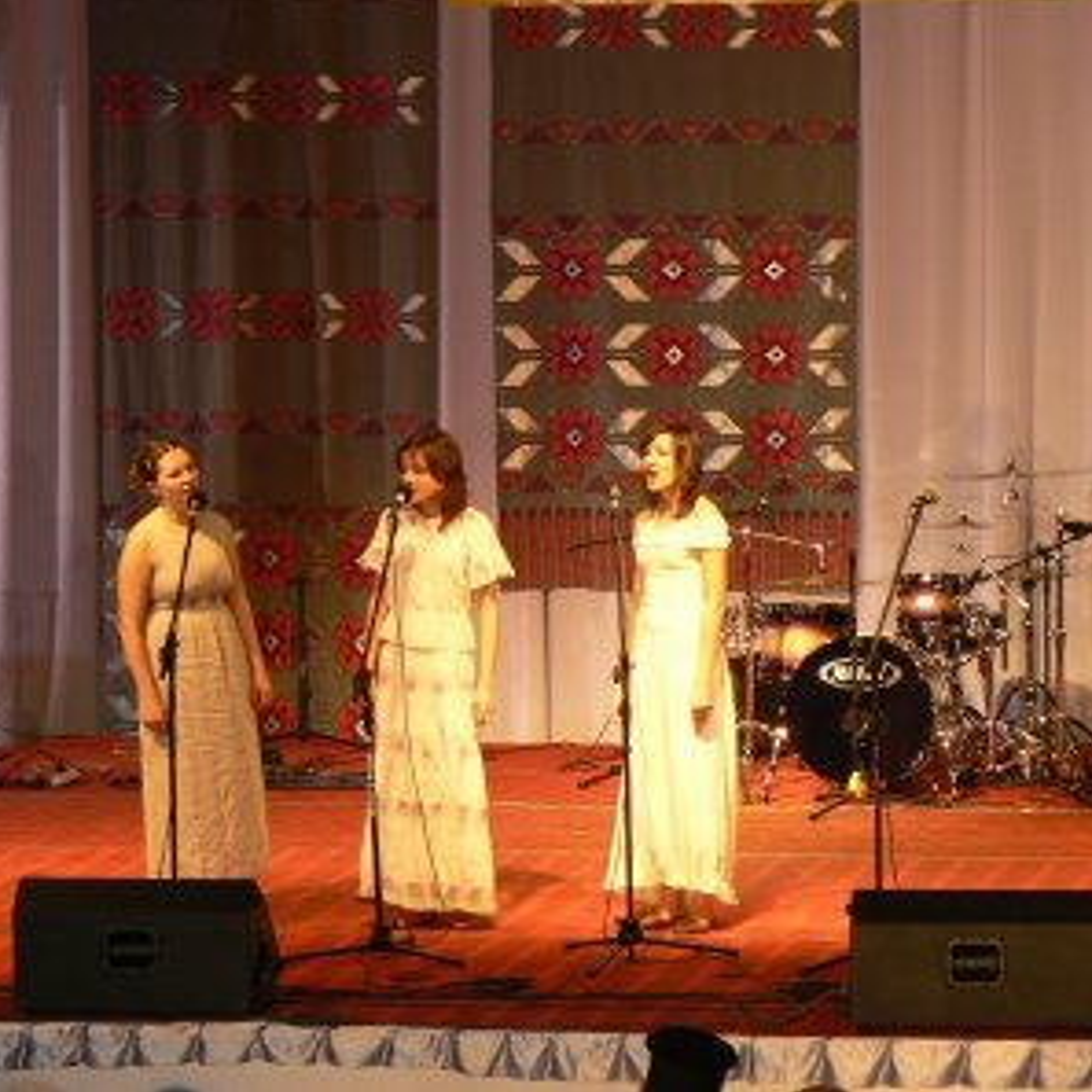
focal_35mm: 200
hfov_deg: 8.7
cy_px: 544
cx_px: 419
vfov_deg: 8.7
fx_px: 7138
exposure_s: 1/30
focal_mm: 28
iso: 100
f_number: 3.3
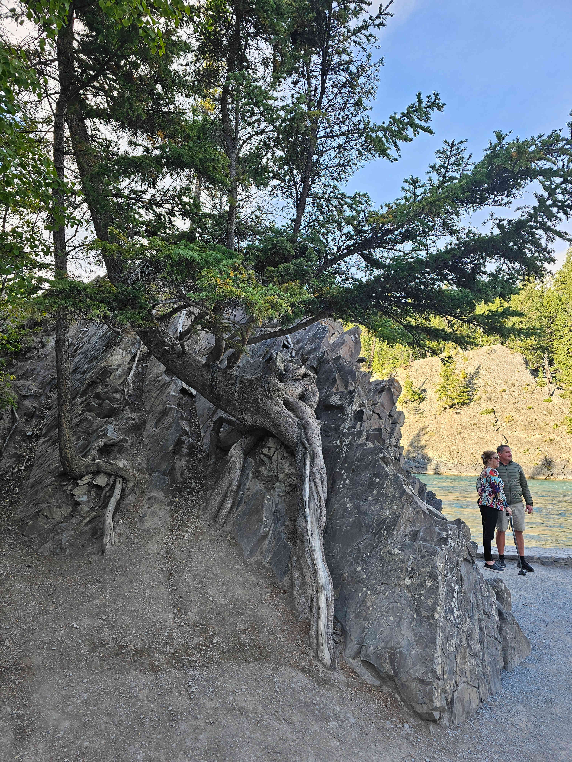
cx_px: 286
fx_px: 507
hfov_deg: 58.9
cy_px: 381
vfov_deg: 73.9
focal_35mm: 23
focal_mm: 6.3
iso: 25
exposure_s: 1/180
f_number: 1.7
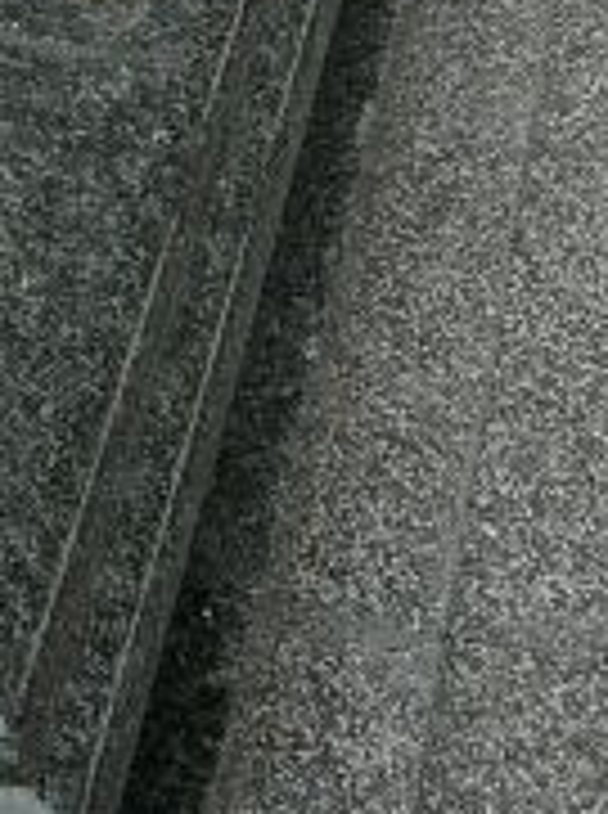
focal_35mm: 124
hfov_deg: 11.6
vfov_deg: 14.6
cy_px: -499
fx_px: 2914
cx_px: -180
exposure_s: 1/250
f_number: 2.8
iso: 80
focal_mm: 5.2
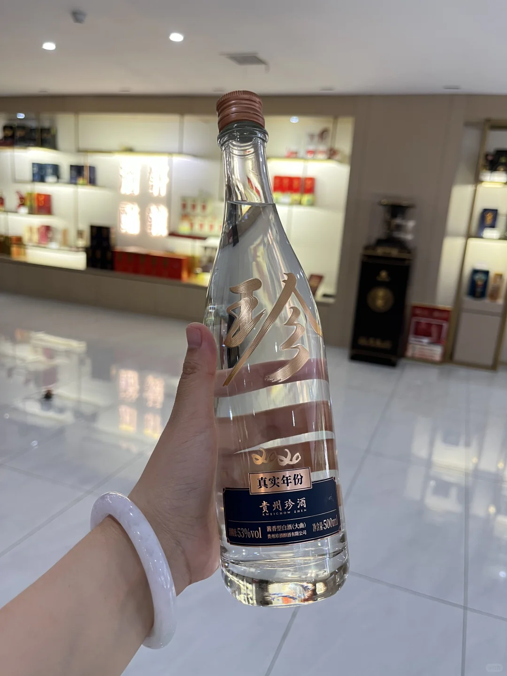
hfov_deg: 53.1
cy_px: 338
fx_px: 508
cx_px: 254
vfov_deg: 67.3
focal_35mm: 26
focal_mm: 5.1
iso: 80
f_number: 1.6
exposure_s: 1/50
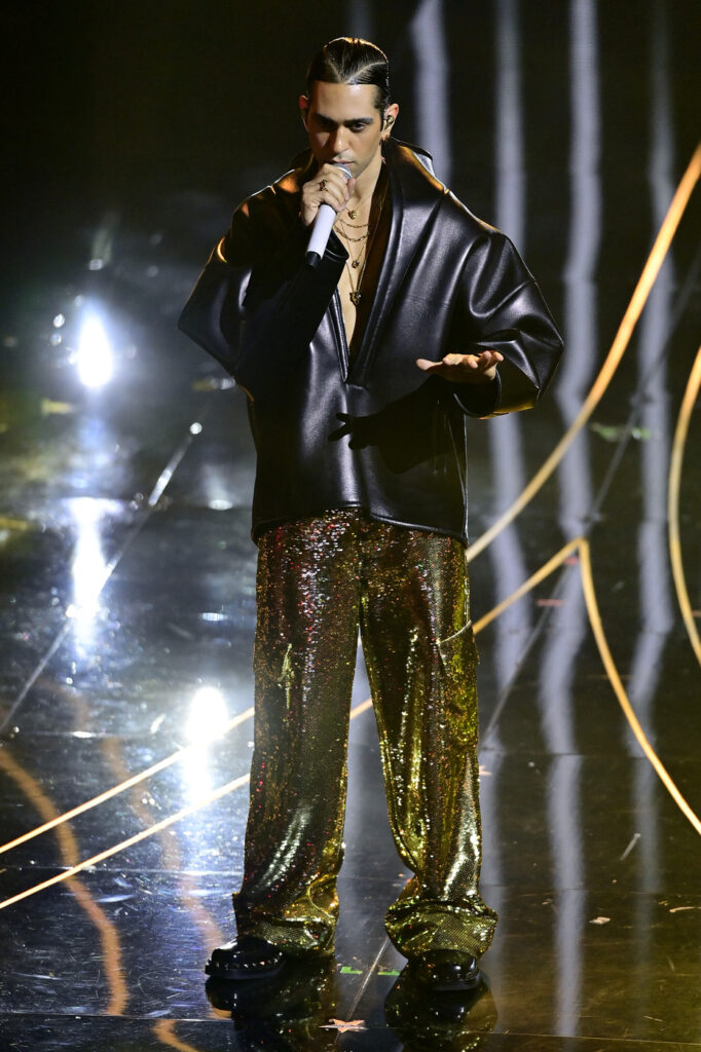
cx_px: 350
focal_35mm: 300
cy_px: 526
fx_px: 8768
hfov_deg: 4.6
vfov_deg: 6.9
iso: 4000
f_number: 3.2
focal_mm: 300
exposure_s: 1/640
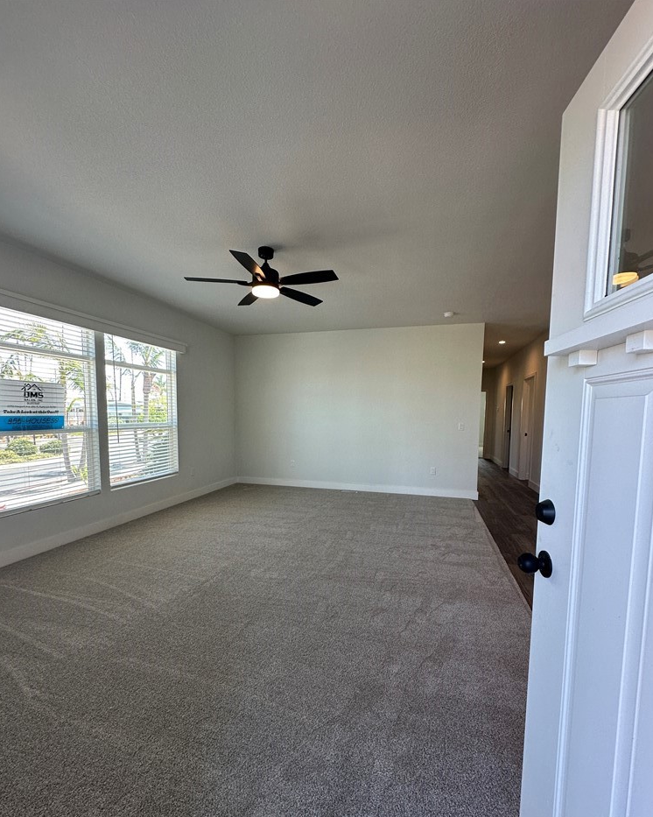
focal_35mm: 15
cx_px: 327
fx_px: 362
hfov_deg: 84.0
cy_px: 445
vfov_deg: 96.6
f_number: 2.2
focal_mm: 2.22
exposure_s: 1/120
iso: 100
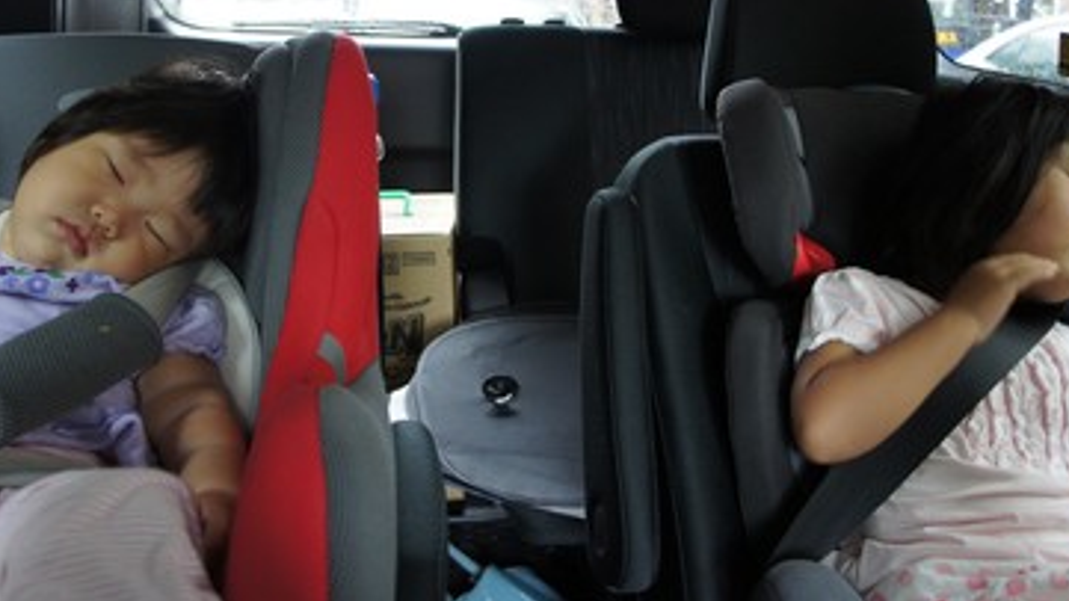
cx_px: 521
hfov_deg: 54.5
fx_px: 1037
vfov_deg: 32.2
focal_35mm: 37
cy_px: 219
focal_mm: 21
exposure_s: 1/40
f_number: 4
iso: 1000
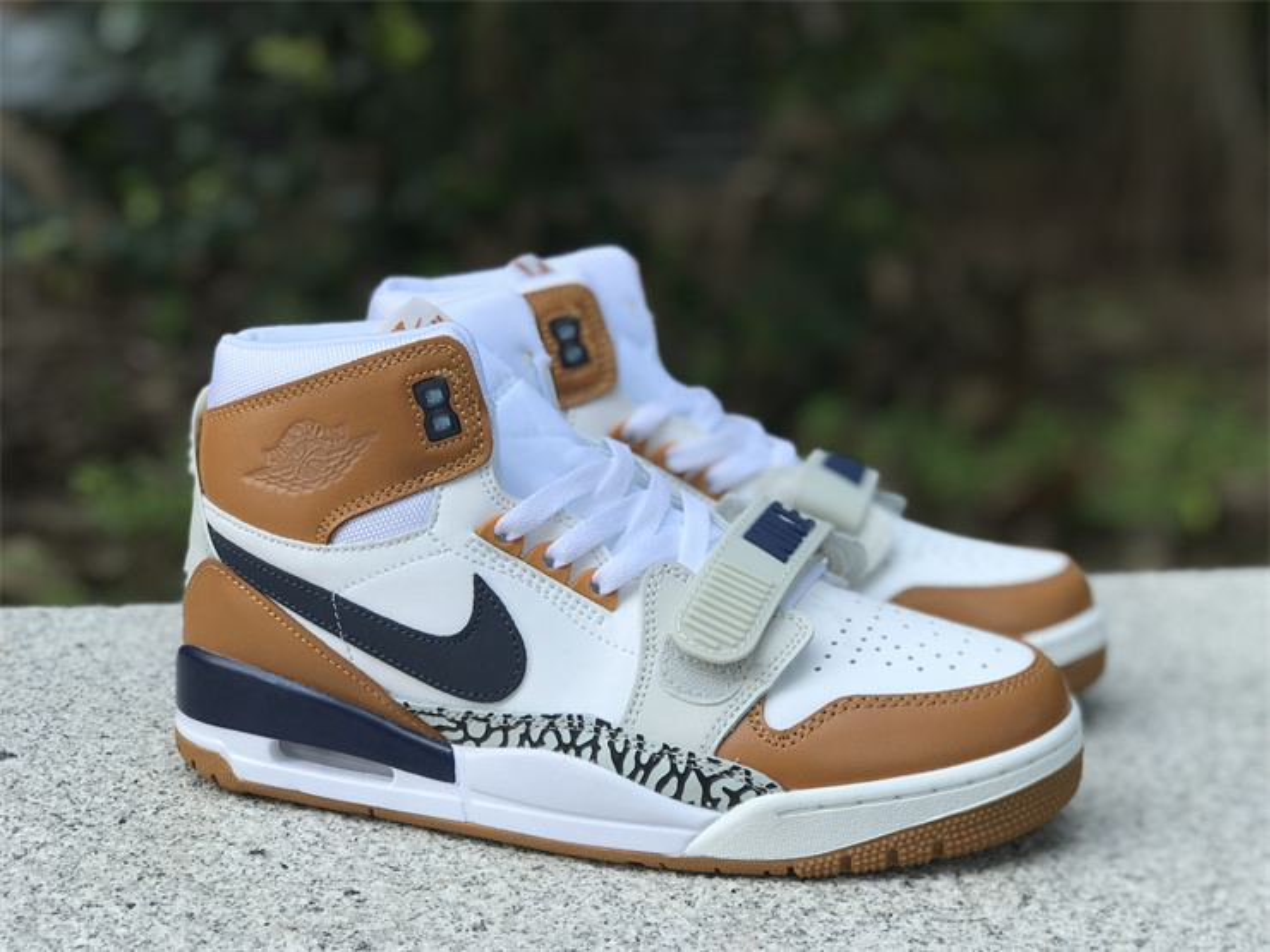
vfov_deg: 25.7
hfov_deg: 33.8
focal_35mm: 57
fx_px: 2091
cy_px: 476
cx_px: 635
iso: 20
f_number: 2.8
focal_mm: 6.6
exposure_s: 1/529
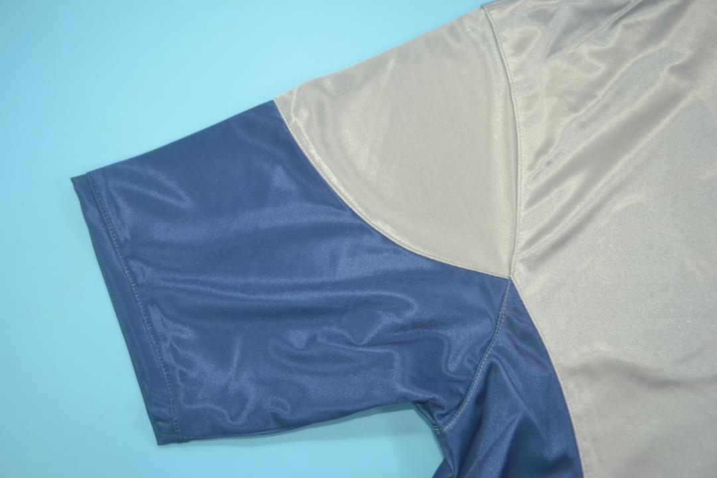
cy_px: 239
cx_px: 358
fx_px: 597
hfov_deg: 61.9
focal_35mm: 30
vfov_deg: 43.6
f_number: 3.8
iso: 200
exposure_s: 1/80
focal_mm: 20
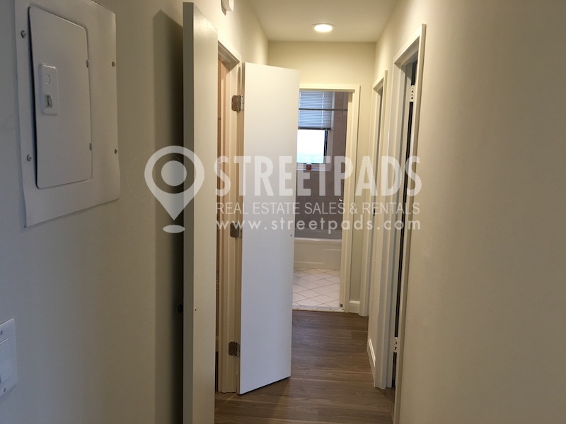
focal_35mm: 29
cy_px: 212
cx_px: 283
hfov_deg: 61.7
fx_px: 474
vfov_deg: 48.2
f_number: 2.2
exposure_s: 1/15
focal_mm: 4.15
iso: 32
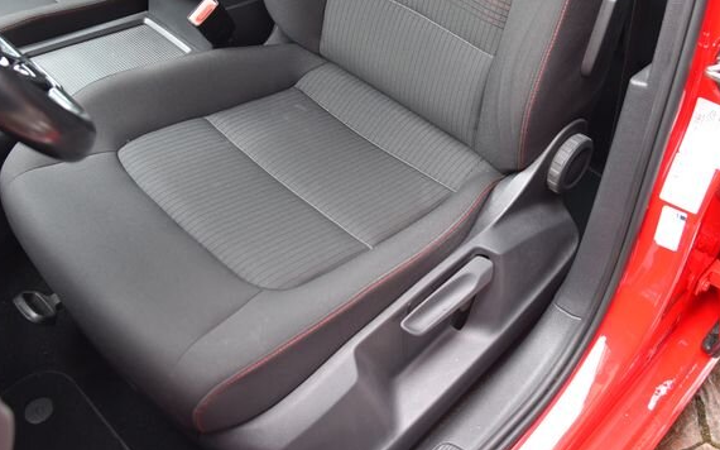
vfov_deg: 28.0
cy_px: 38
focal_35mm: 44
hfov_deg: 45.2
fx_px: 863
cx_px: 389
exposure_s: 1/50
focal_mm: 24
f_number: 4
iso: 500
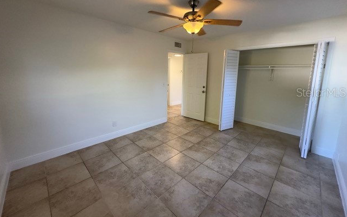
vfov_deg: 74.4
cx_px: 173
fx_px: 142
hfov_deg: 101.4
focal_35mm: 15
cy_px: 92
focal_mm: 2.22
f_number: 2.2
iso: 250
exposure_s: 1/120
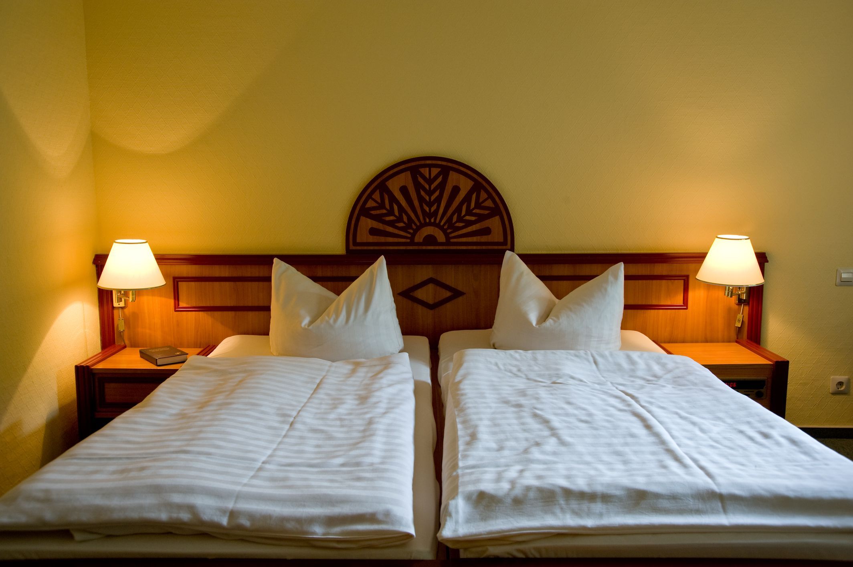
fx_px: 758
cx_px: 426
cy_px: 284
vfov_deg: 41.1
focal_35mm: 32
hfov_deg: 58.7
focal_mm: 32
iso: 200
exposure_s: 1/10
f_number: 7.1
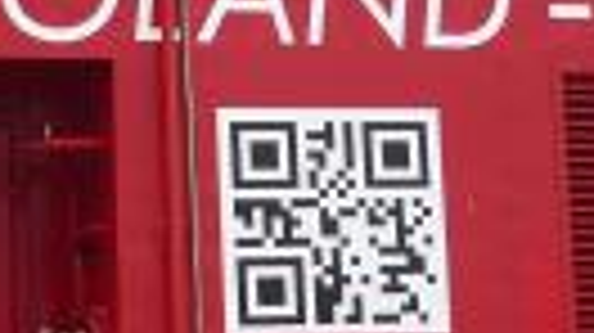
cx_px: 369
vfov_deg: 10.9
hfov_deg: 19.6
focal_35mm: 109
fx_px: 1715
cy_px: -68
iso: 100
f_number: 2.8
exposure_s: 1/500
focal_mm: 5.5
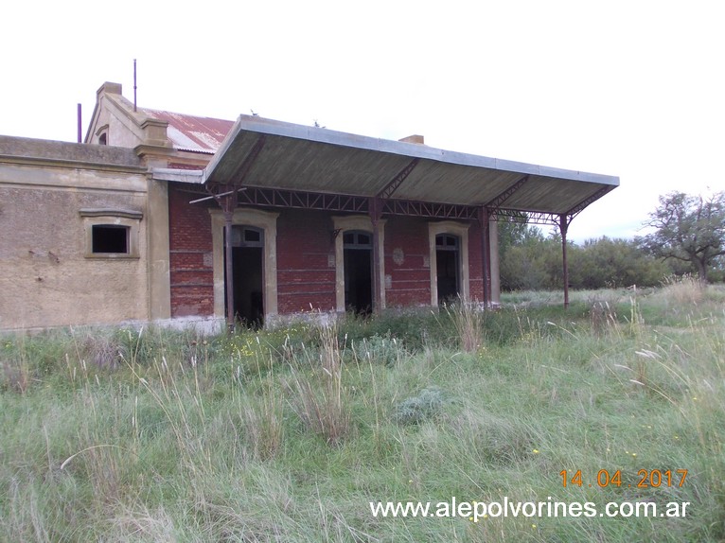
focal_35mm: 28
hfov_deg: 63.5
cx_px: 362
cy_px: 272
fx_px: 586
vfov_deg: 49.7
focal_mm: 4
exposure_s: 1/400
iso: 80
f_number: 2.7
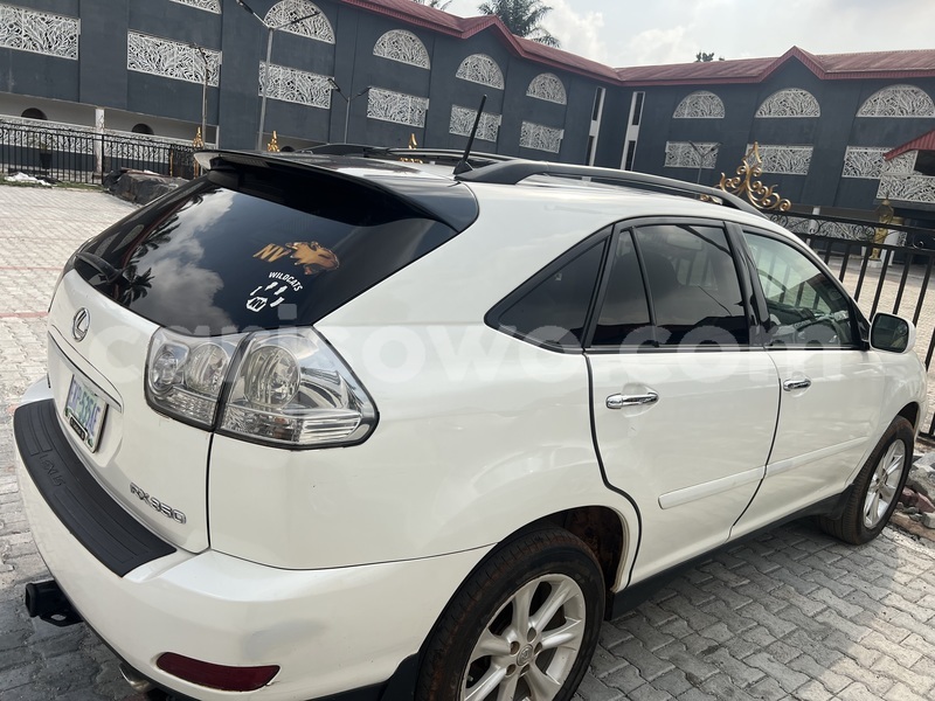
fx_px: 702
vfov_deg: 53.1
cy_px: 350
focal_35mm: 26
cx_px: 468
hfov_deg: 67.3
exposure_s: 1/3968
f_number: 1.5
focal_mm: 5.7
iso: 50
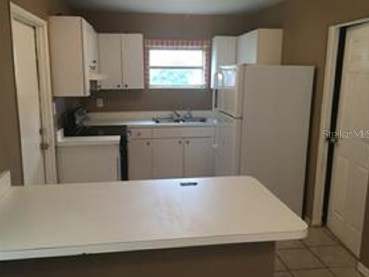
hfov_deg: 58.3
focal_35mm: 31
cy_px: 134
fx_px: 330
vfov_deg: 45.4
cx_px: 178
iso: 80
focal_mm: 4.15
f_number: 2.2
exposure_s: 1/30
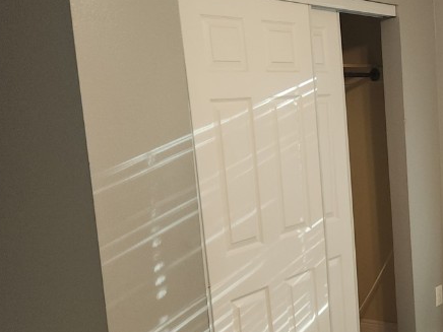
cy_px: 217
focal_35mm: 54
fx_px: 691
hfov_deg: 33.5
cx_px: 407
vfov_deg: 26.9
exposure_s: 1/60
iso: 80
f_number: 1.8
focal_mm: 5.4
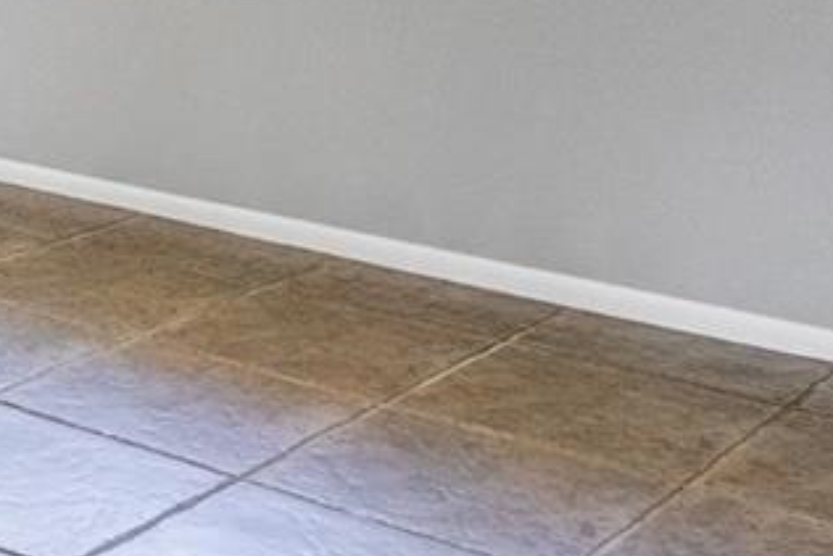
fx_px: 1875
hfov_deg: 21.3
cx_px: -393
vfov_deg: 15.2
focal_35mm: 81
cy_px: -361
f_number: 7.1
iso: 640
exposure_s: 1/40
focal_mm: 16
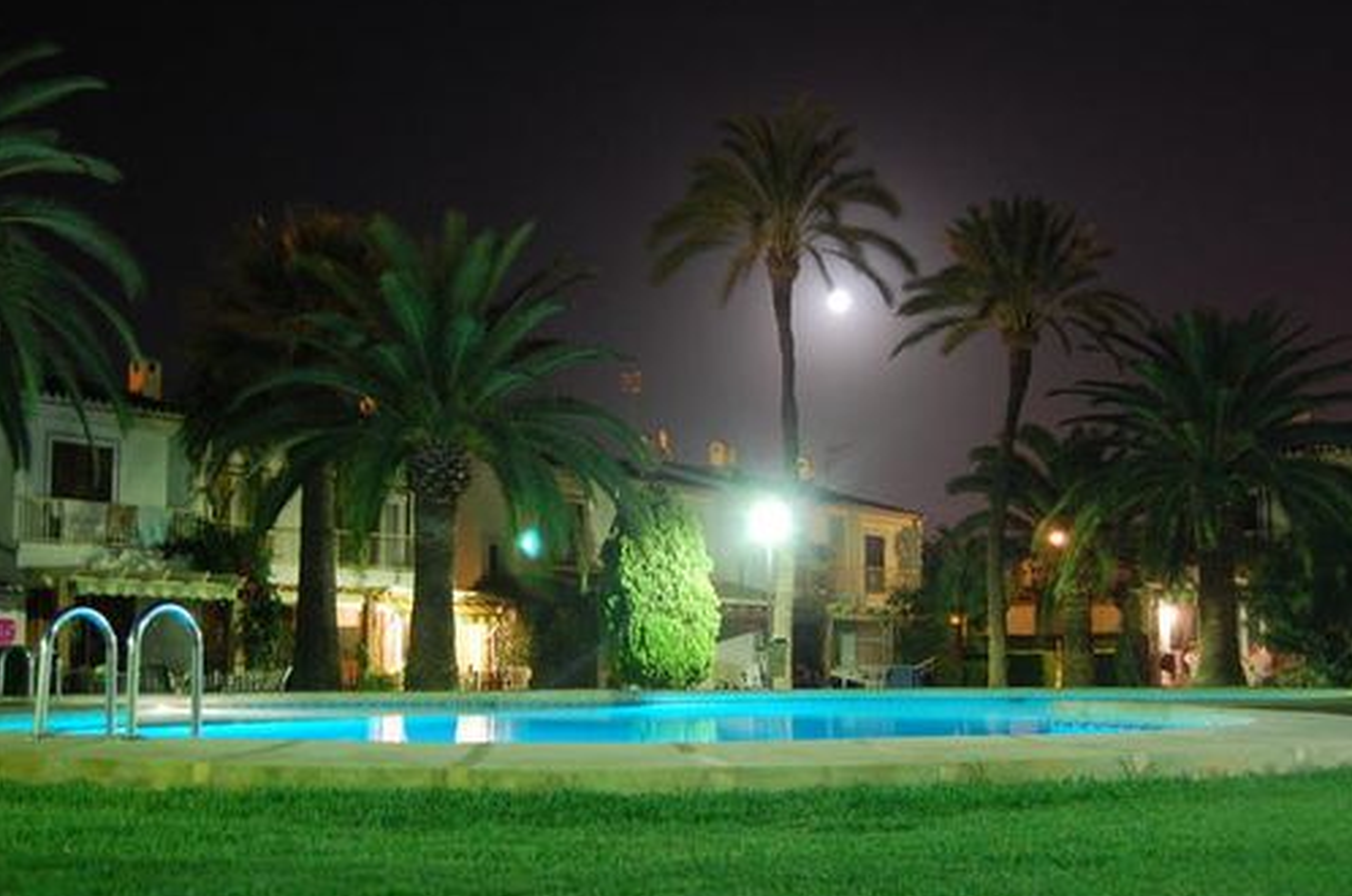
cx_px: 630
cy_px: 524
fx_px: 1559
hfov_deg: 46.8
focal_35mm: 42
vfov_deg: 32.0
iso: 800
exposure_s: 1.8
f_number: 3.8
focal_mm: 23
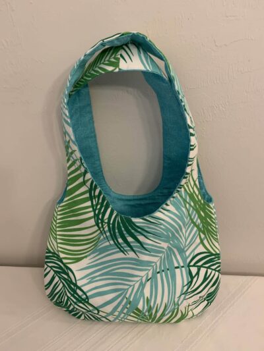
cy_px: 176
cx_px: 132
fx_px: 264
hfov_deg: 53.1
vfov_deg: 67.3
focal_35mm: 26
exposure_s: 1/60
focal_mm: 4.25
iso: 250
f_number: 1.8
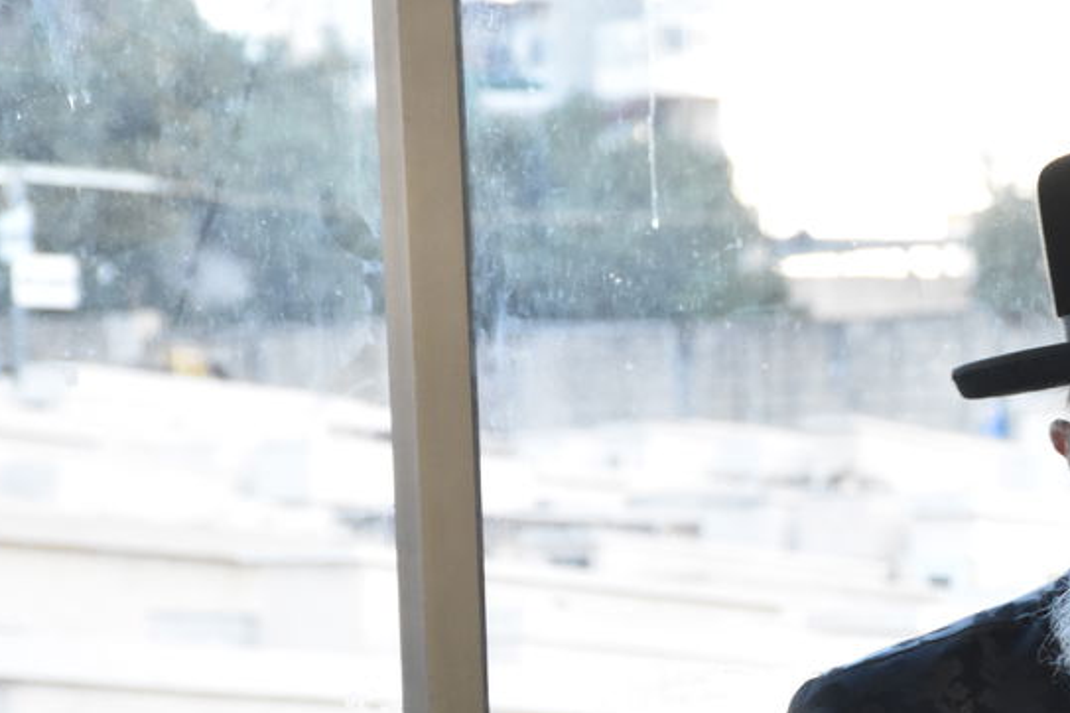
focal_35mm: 290
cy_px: 901
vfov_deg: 4.7
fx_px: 8627
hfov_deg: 7.1
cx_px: 1224
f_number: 9
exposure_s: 1/160
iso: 1600
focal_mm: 75
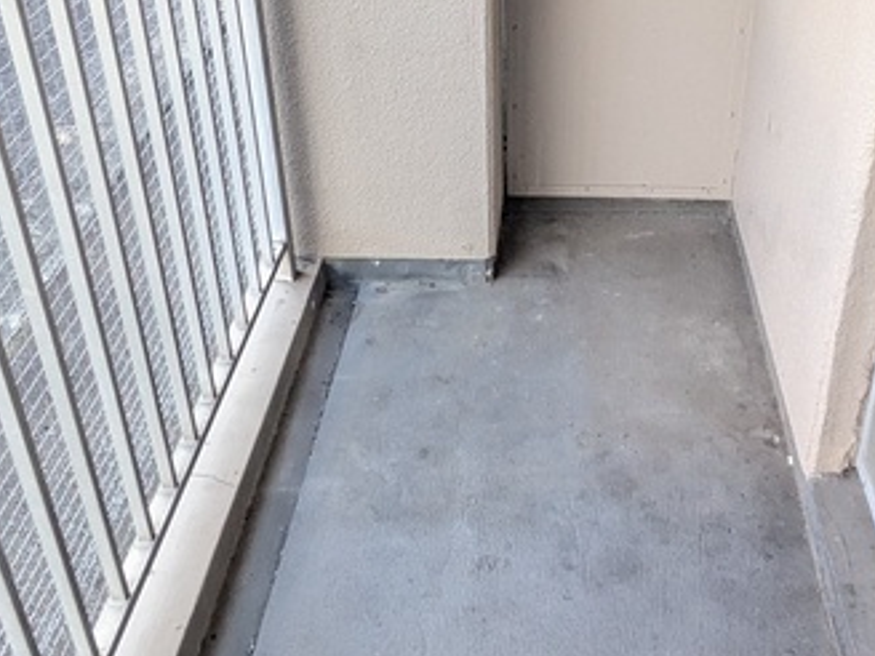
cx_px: 558
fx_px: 1036
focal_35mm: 41
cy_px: 123
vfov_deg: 34.0
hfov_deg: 45.3
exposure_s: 1/60
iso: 110
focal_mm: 1.83
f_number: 2.2
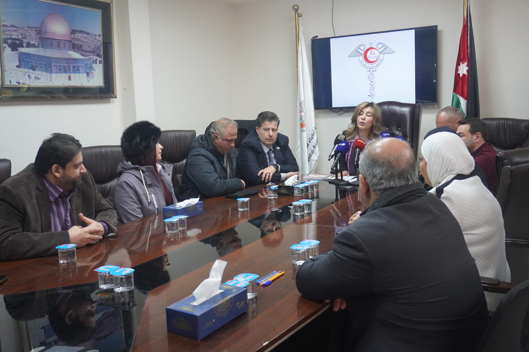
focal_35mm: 34
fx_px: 507
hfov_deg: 55.1
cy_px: 176
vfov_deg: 38.4
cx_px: 264
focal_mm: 23
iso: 1250
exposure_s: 1/160
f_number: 4
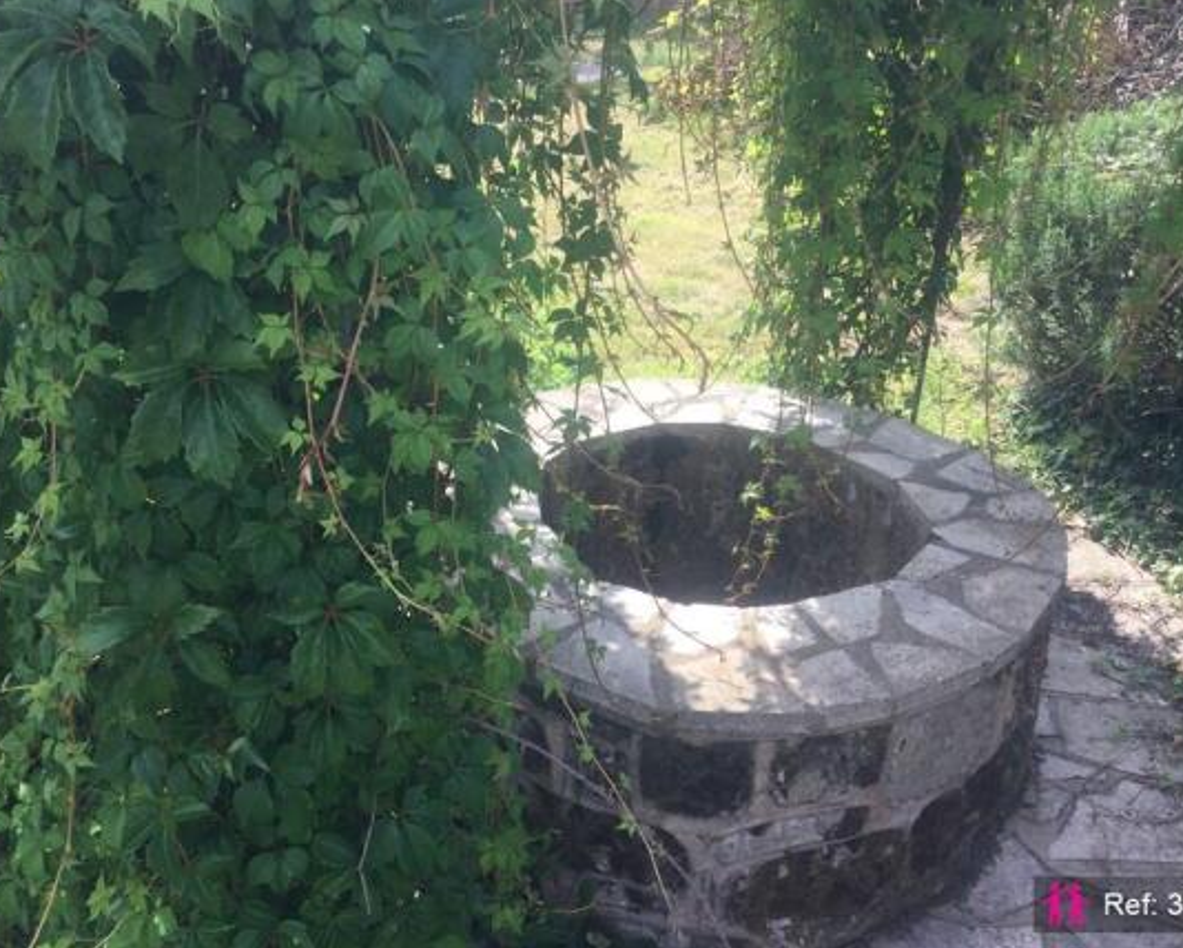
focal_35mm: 33
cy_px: 477
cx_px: 615
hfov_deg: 54.2
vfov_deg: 44.6
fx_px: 1156
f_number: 2.4
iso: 25
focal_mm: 3.3
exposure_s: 1/503
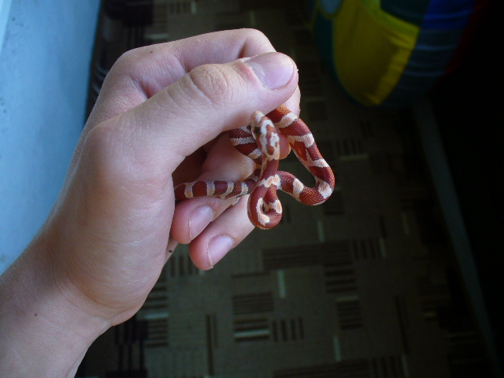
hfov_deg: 50.1
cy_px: 189
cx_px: 252
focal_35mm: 37
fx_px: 539
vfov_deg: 38.7
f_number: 2.8
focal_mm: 6.1
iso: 80
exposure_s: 1/60
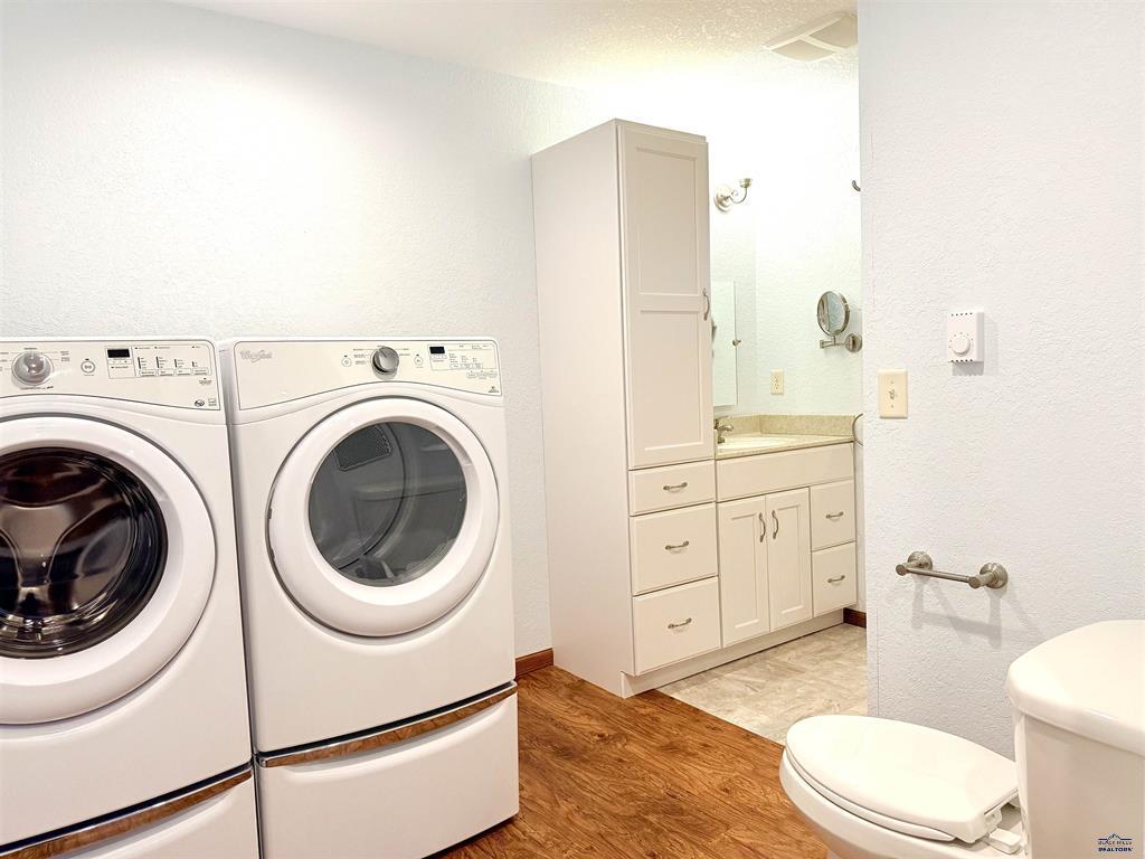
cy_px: 430
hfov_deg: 71.6
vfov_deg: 56.8
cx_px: 572
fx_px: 794
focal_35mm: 24
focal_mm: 6.76
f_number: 1.78
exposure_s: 1/120
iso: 160
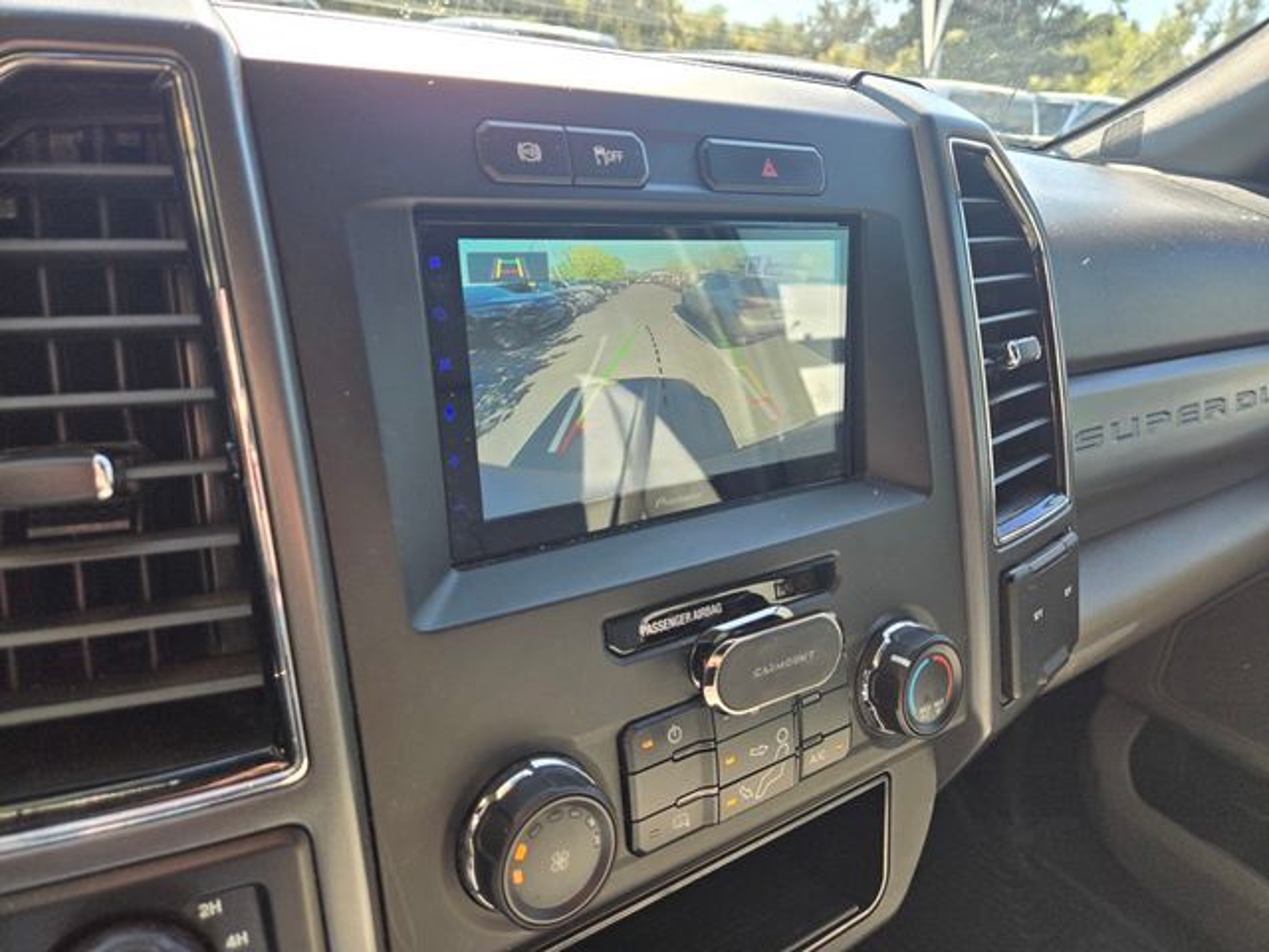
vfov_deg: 58.9
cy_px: 476
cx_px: 634
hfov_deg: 73.9
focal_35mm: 23
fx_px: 843
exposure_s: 1/180
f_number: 1.8
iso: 40
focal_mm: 5.4
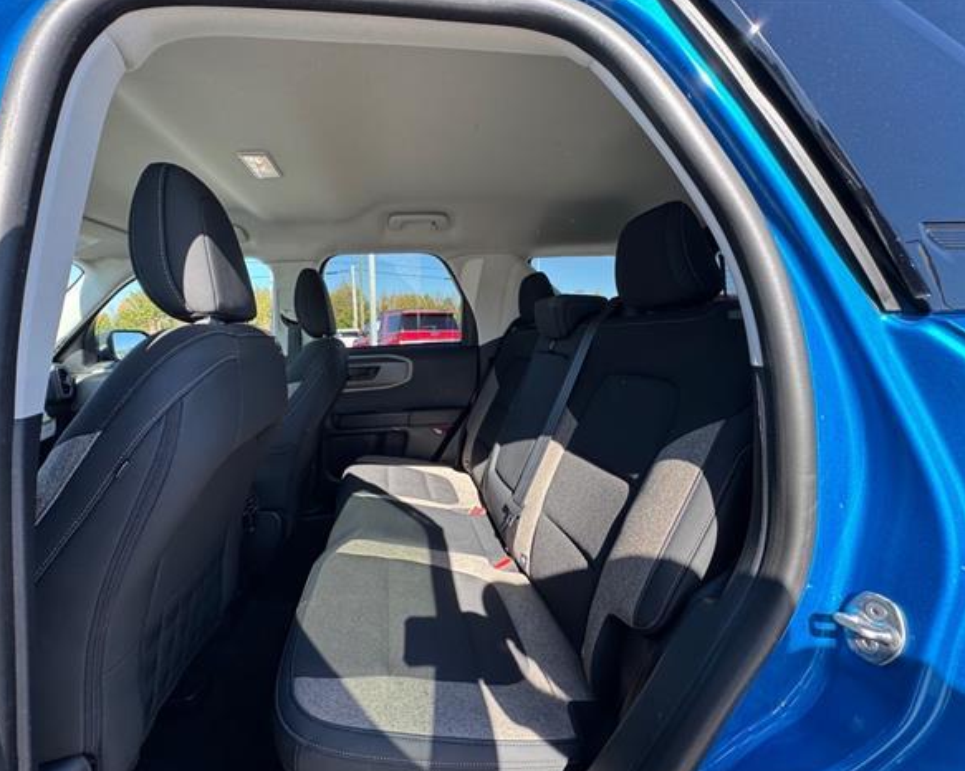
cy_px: 389
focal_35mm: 15
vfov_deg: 84.0
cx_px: 442
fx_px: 428
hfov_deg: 96.6
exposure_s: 1/119
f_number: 2.2
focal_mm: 2.22
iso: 40
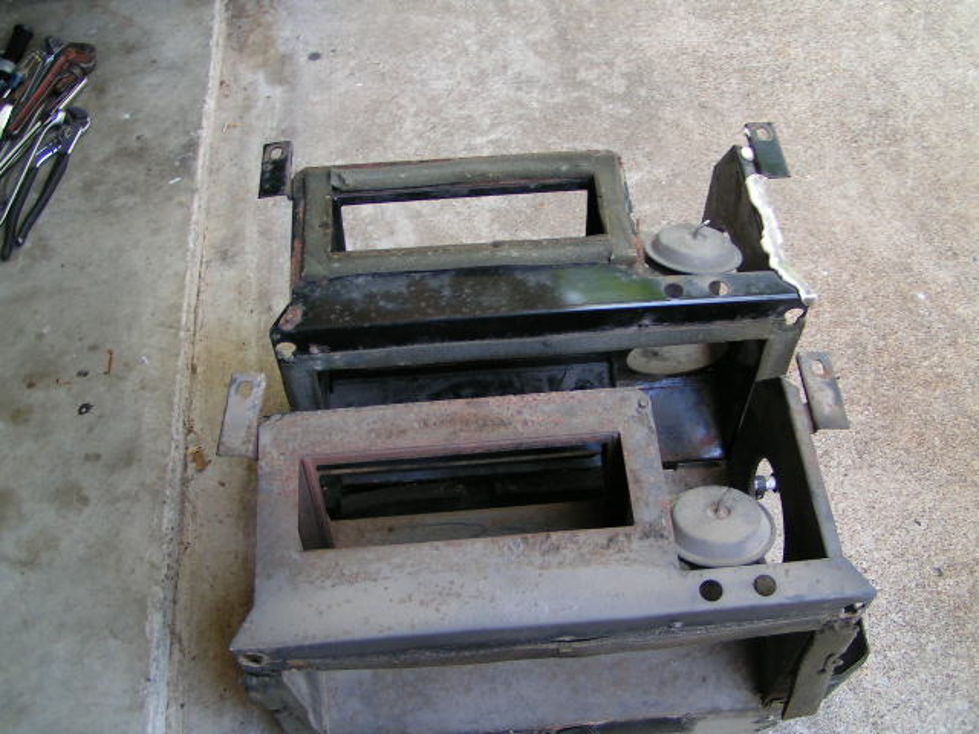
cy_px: 367
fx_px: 1075
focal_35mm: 38
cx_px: 490
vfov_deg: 37.7
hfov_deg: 49.0
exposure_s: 1/40
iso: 50
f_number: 2.8
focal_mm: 5.8
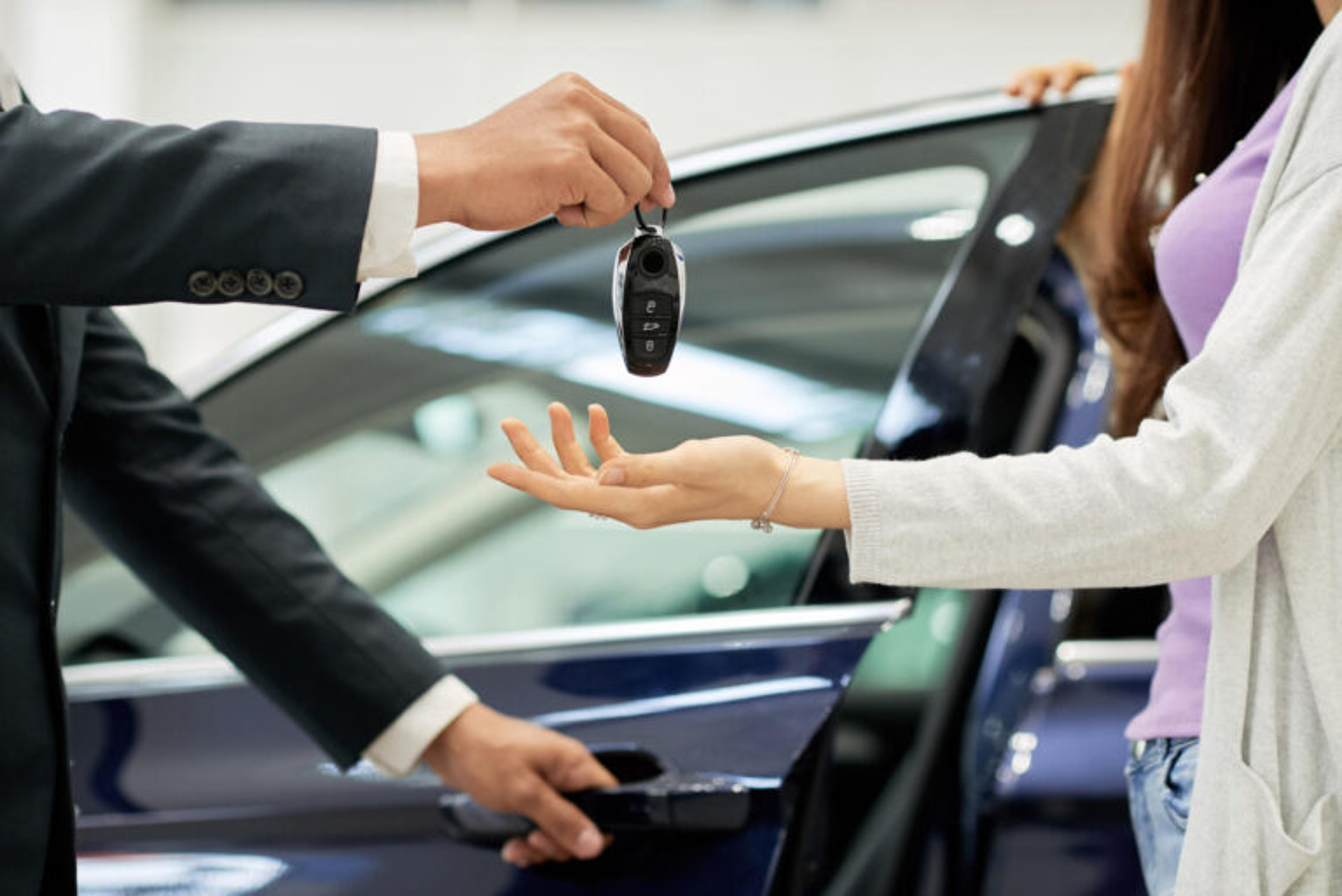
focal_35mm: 85
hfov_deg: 23.9
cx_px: 671
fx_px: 3170
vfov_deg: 16.1
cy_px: 448
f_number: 2.8
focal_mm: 85
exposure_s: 1/180
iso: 800
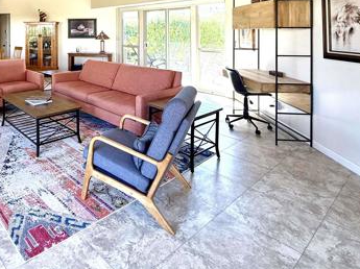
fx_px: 270
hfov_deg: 63.6
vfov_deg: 47.9
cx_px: 92
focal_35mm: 26
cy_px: 30
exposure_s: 1/120
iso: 100
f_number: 2.2
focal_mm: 2.22
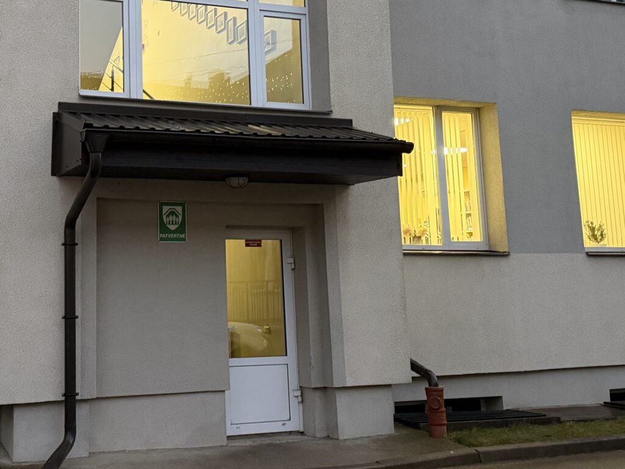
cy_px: 234
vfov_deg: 56.8
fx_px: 433
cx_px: 312
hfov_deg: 71.6
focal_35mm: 24
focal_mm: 6.76
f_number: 1.78
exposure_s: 1/50
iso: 640
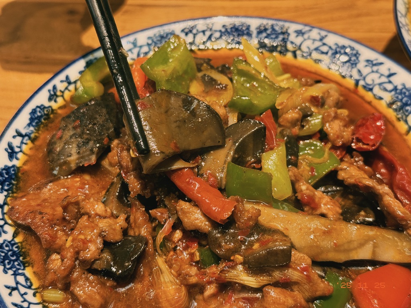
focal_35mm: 48
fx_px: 570
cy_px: 154
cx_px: 206
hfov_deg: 39.7
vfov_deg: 30.3
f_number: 1.78
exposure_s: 1/50
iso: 250
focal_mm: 6.76
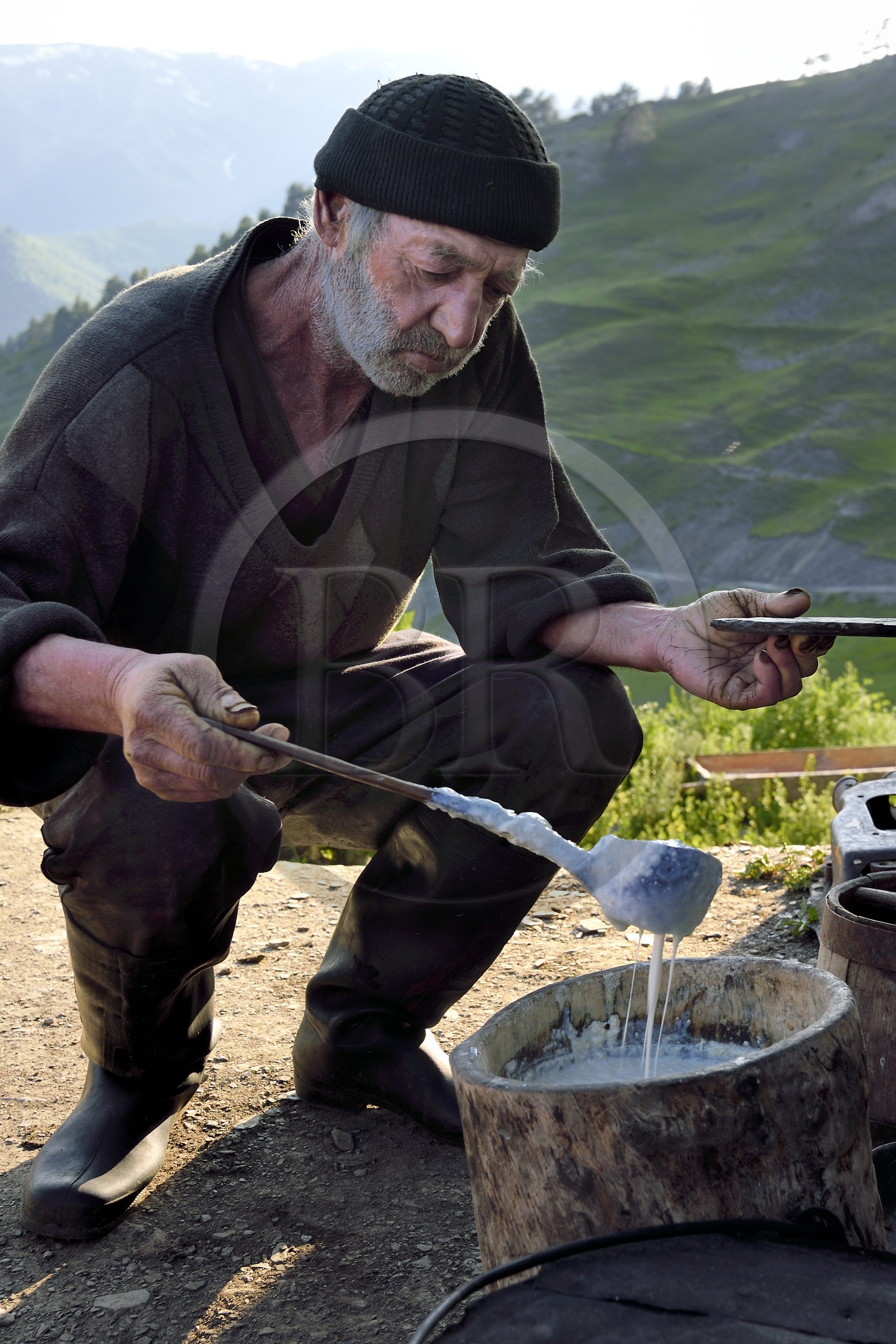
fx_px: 1941
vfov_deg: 38.2
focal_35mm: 52
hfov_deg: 26.0
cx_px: 448
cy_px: 672
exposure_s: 1/50
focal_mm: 52
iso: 200
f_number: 10
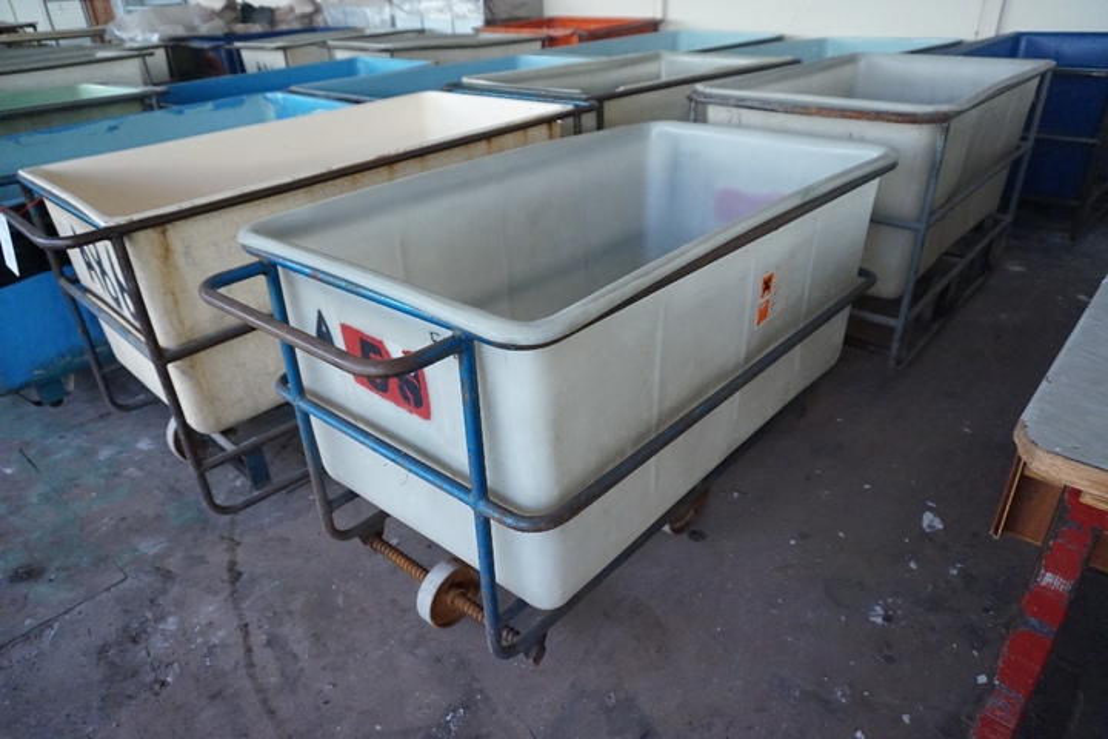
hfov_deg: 73.7
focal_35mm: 24
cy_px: 370
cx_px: 554
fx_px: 739
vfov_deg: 53.1
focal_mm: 16
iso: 3200
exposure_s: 1/125
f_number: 3.5
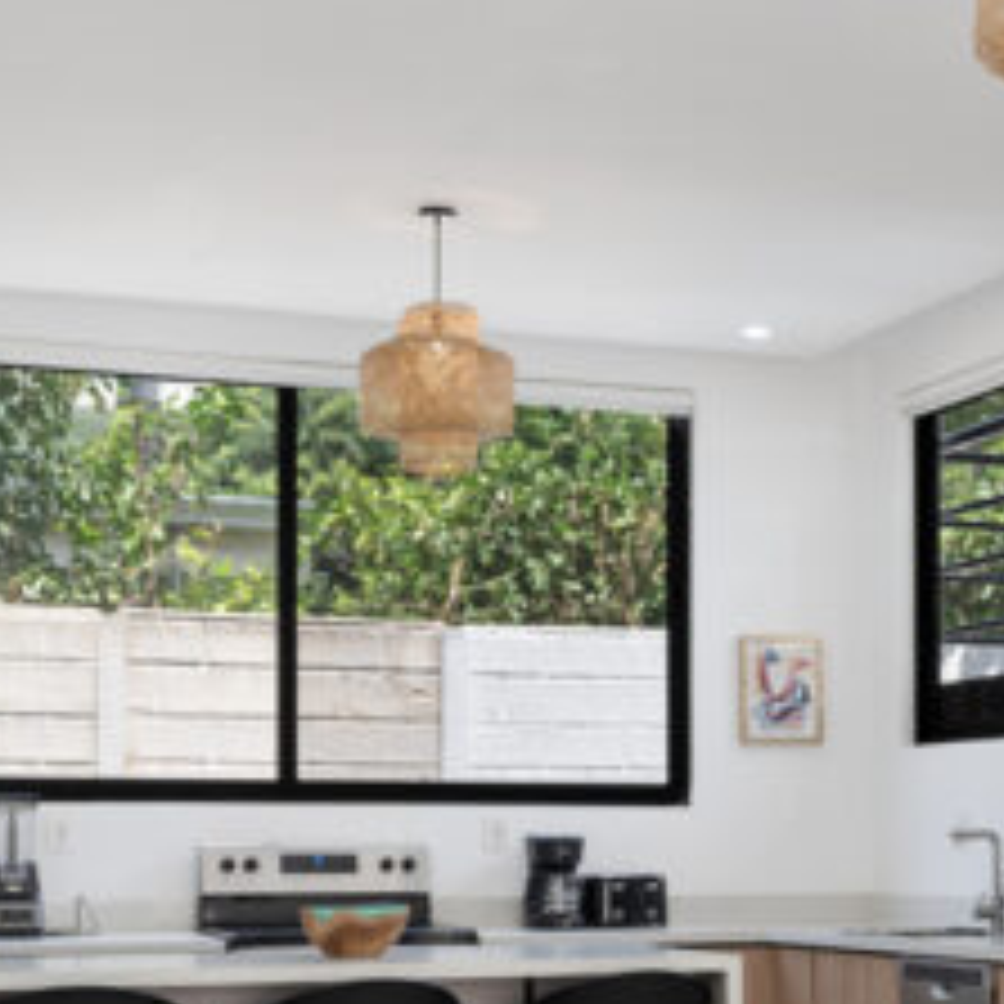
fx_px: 2199
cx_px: 975
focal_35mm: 67
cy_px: 743
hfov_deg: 24.7
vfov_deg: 25.4
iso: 100
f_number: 4
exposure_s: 1/13
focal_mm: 33.5
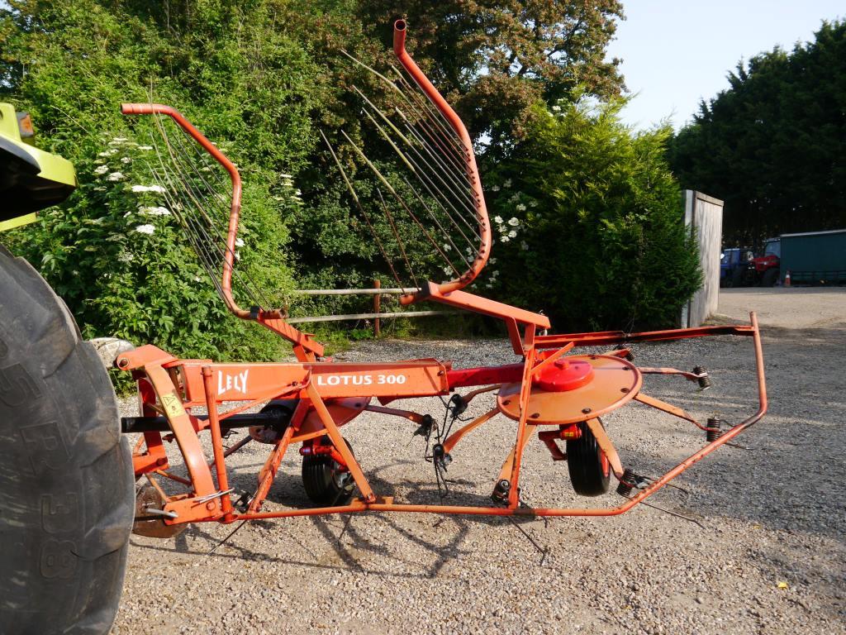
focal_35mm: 30
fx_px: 733
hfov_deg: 60.0
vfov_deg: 46.8
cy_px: 318
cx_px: 423
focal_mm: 15
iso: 160
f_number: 5.6
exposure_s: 1/320
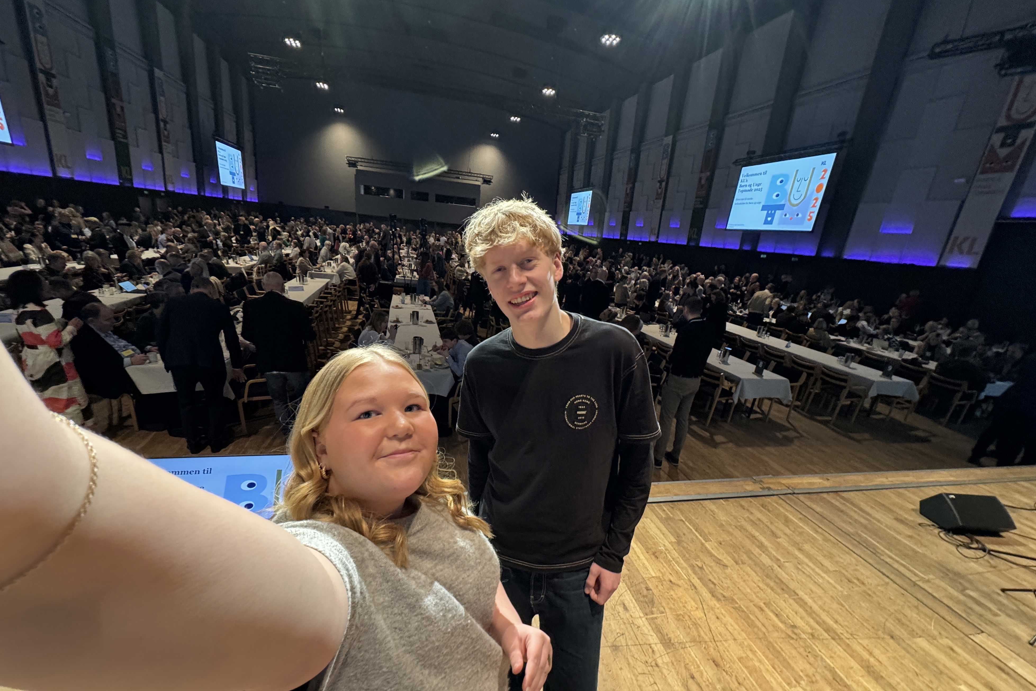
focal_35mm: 15
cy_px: 392
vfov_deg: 76.9
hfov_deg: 100.4
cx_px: 508
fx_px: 432
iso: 320
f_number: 2.2
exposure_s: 1/60
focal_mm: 2.22
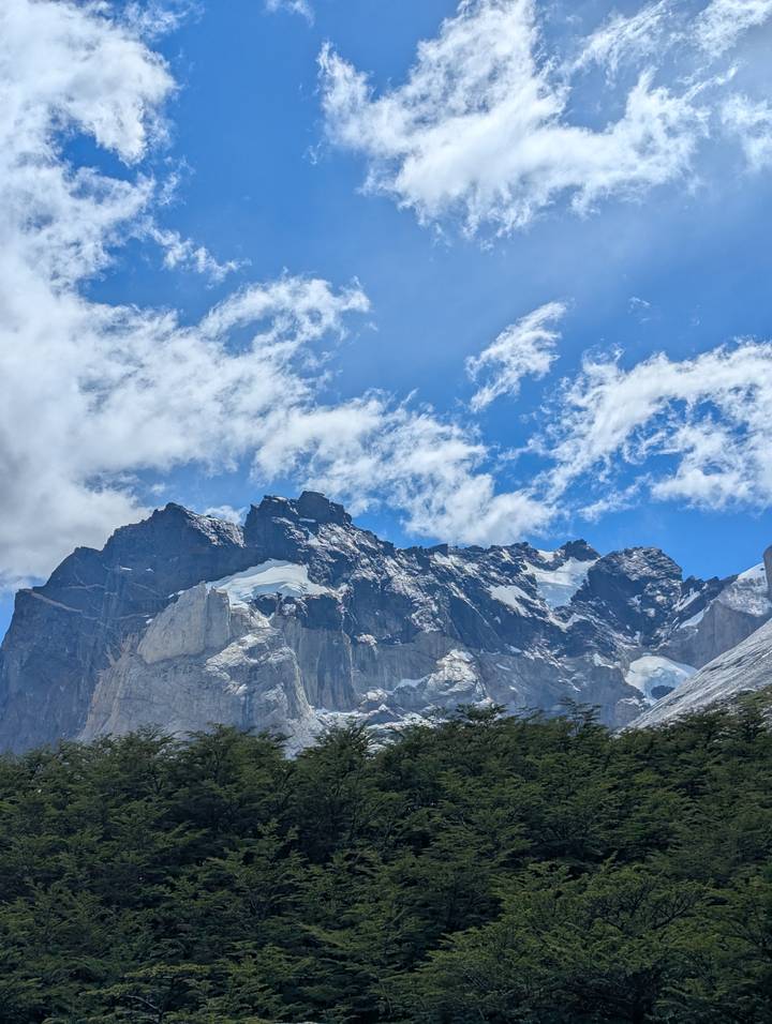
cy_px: 512
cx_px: 386
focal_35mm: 48
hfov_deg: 30.3
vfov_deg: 39.6
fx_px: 1424
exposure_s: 1/6897
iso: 46
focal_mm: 6.81
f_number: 1.85
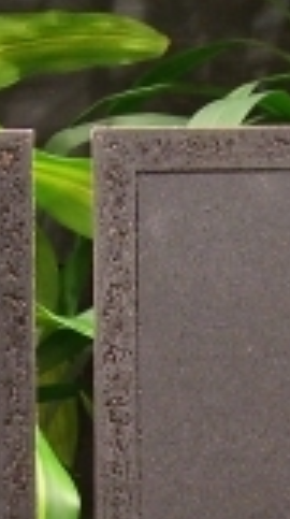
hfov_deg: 7.3
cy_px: 738
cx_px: 97
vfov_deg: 12.5
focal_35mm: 165
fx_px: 2266
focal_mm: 7.9
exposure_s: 1/3.33
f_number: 4
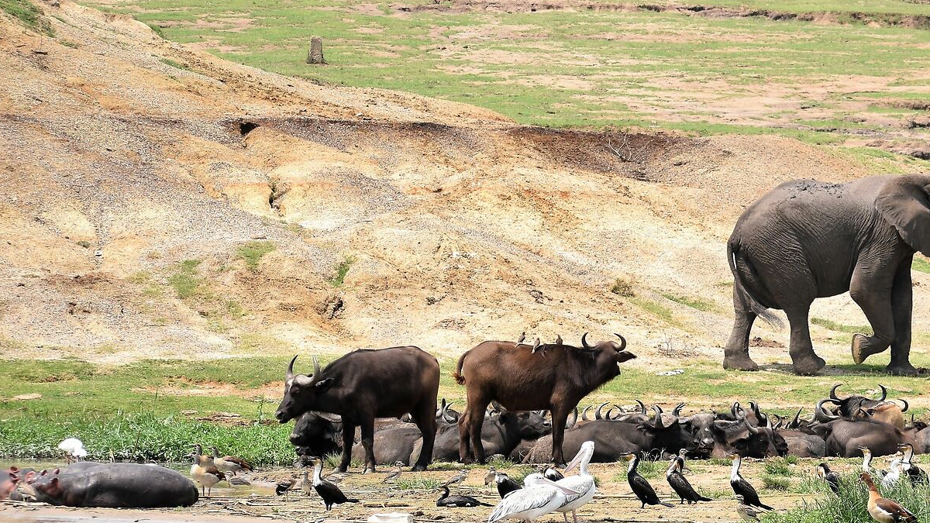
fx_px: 5425
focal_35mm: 220
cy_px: 425
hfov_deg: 9.7
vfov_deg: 5.5
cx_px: 887
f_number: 5
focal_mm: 70
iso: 100
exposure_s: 1/400
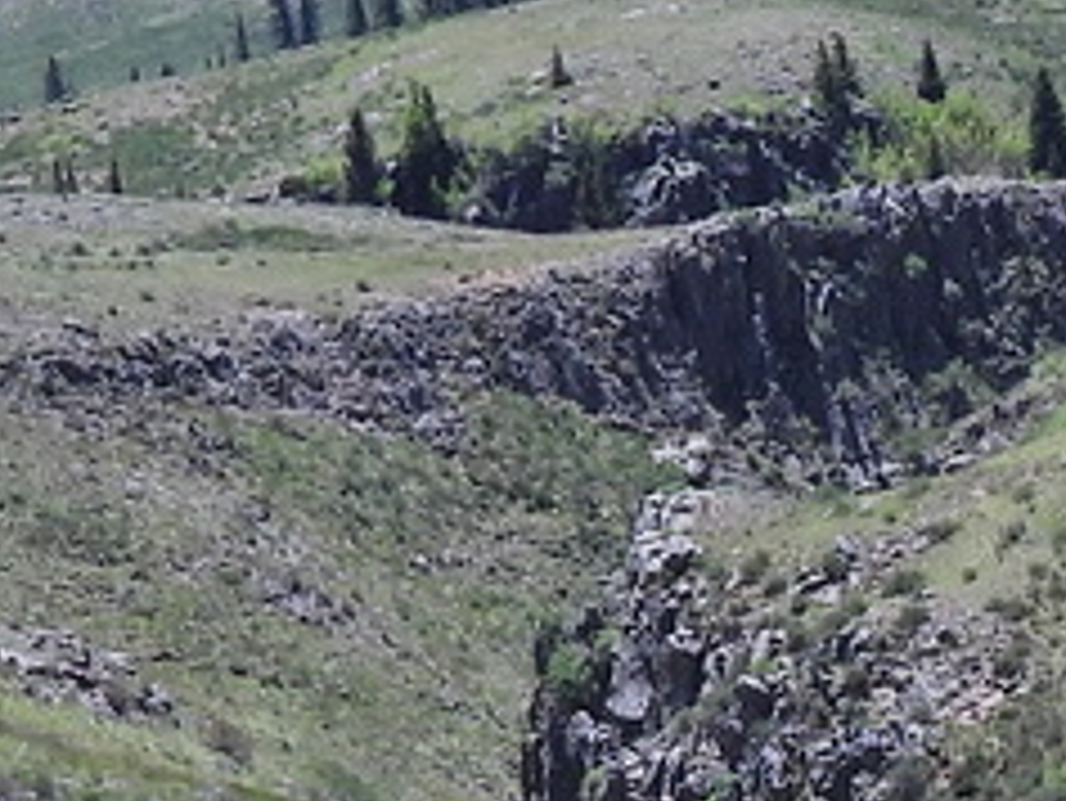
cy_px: 742
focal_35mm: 324
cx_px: 1241
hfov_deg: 6.1
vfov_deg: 4.6
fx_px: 9983
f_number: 3.5
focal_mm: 10.7
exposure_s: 1/1250
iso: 100
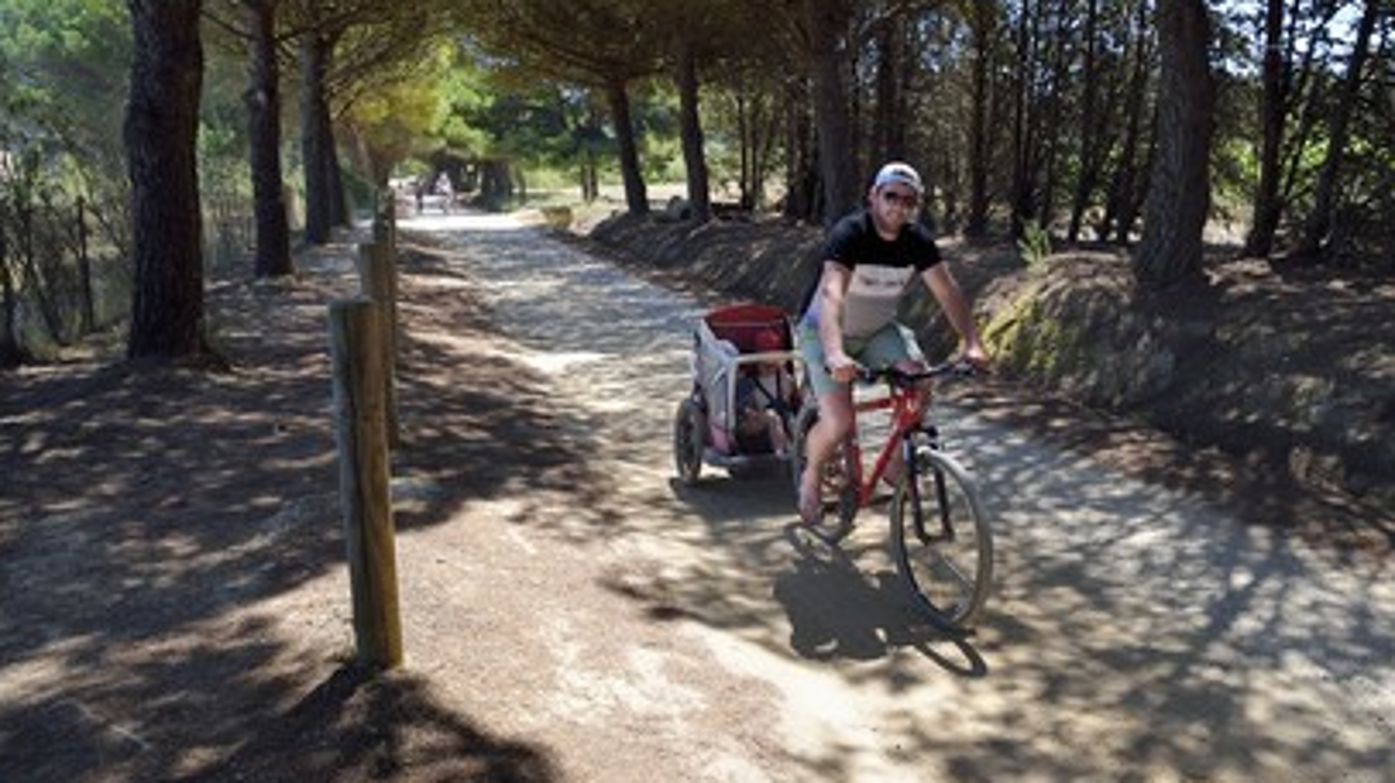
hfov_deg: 71.9
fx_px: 961
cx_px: 691
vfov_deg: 44.2
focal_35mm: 26
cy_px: 340
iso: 200
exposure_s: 1/320
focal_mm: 24
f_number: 7.1
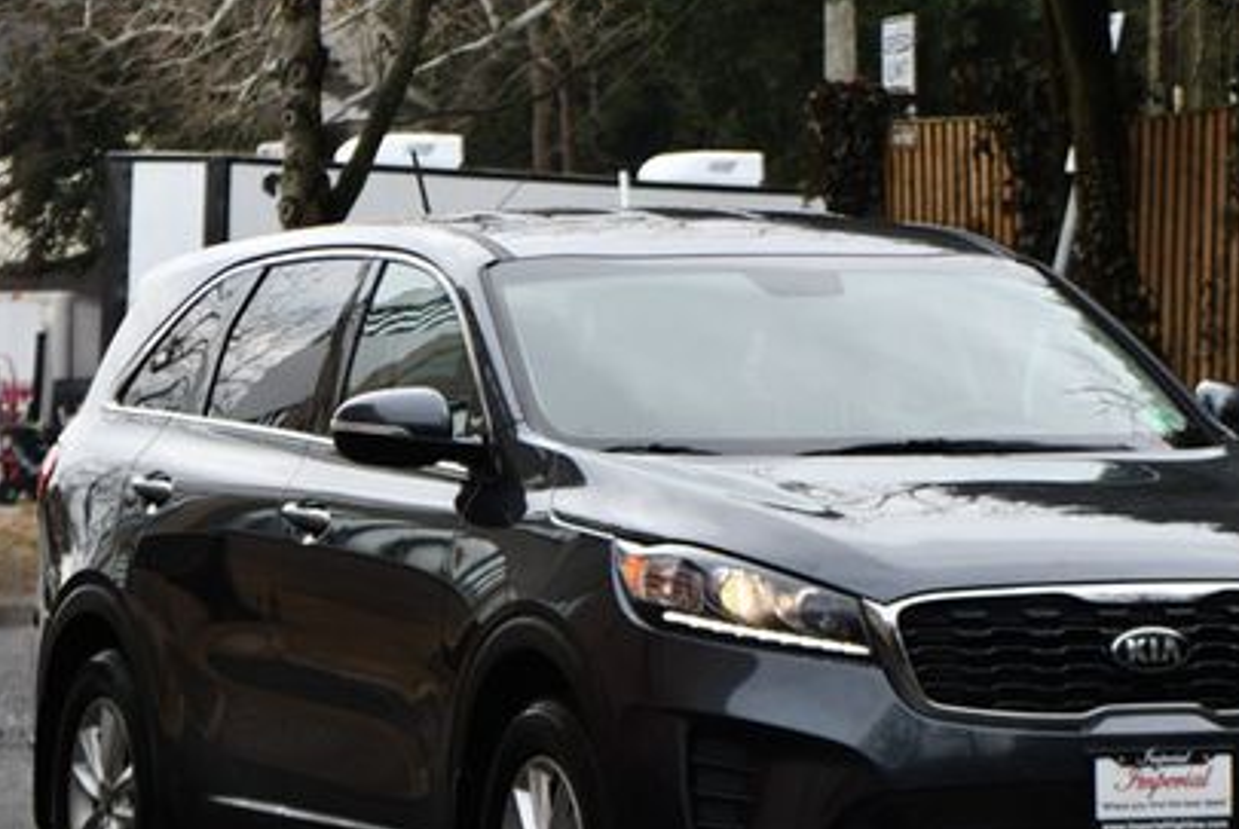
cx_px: 746
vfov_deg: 5.7
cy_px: 470
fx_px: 8338
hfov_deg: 8.5
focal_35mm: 242
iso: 250
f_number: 5.6
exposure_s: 1/250
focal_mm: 102
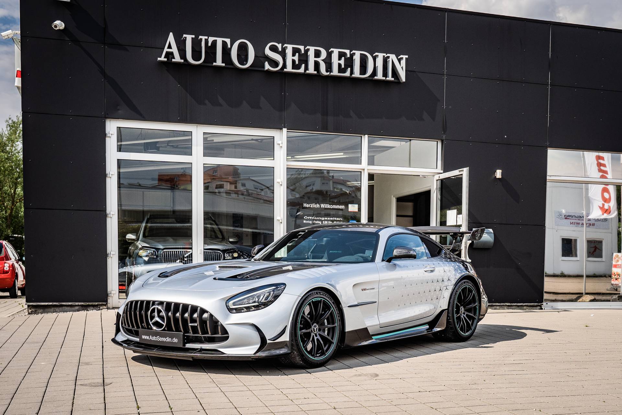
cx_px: 311
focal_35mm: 35
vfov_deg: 37.9
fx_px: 605
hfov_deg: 54.4
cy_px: 208
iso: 320
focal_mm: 35
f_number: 5
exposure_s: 1/400
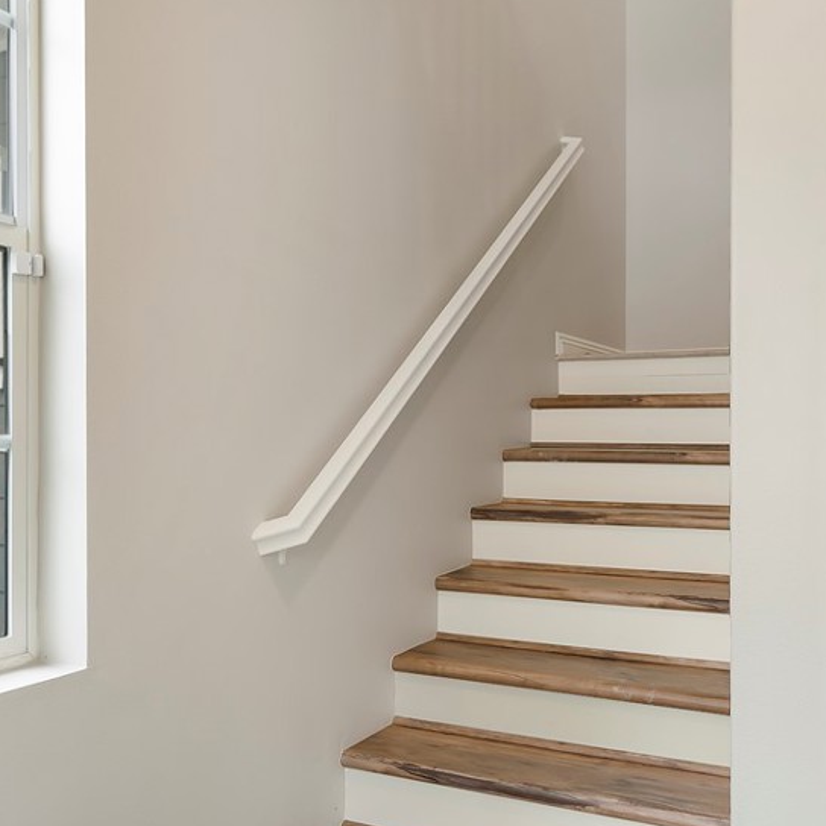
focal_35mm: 32
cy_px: 411
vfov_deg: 51.1
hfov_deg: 50.9
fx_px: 864
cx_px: 484
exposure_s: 1/200
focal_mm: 20
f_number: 5.6
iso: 200
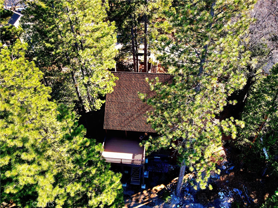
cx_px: 139
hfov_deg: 71.6
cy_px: 104
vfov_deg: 56.8
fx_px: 193
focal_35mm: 24
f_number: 2.8
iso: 100
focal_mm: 4.5
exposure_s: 1/161
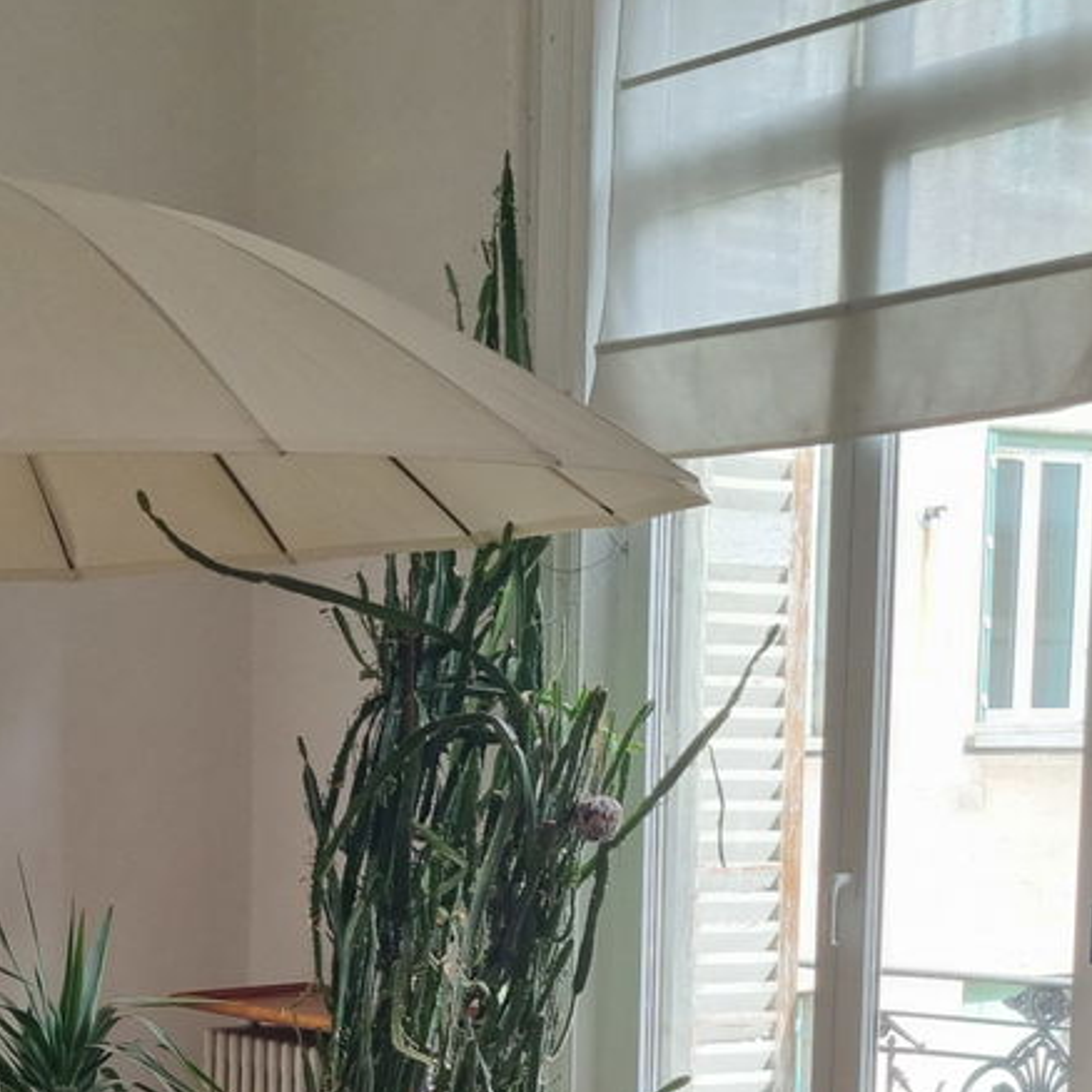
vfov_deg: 19.7
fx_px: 2998
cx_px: 117
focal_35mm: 84
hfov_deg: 20.3
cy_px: 1227
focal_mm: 5.4
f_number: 1.8
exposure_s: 1/152
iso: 50
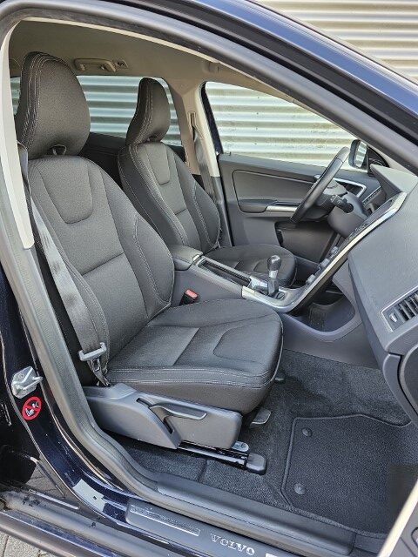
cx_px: 209
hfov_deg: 58.9
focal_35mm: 23
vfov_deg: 73.9
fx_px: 370
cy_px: 278
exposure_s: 1/190
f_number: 1.7
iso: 160
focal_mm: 6.3
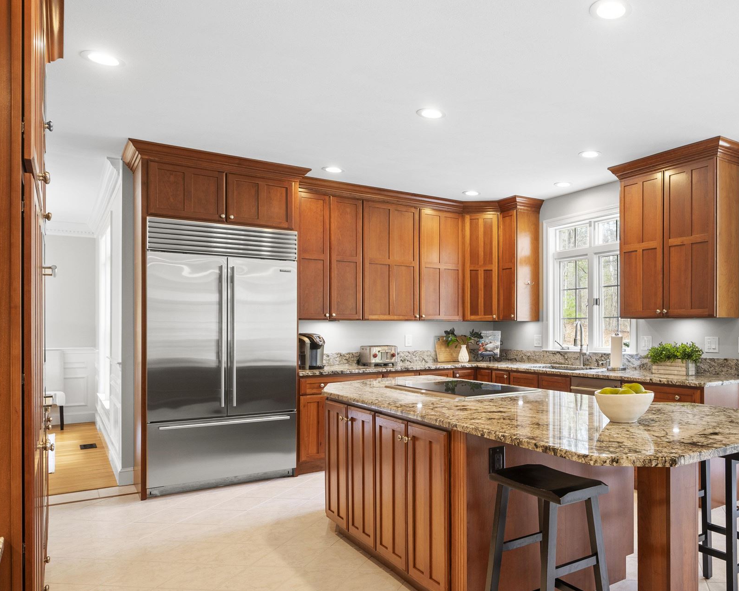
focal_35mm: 27
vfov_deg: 53.1
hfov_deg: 60.5
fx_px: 591
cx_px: 556
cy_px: 330
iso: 250
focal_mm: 15
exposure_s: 1/1.25
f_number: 7.1
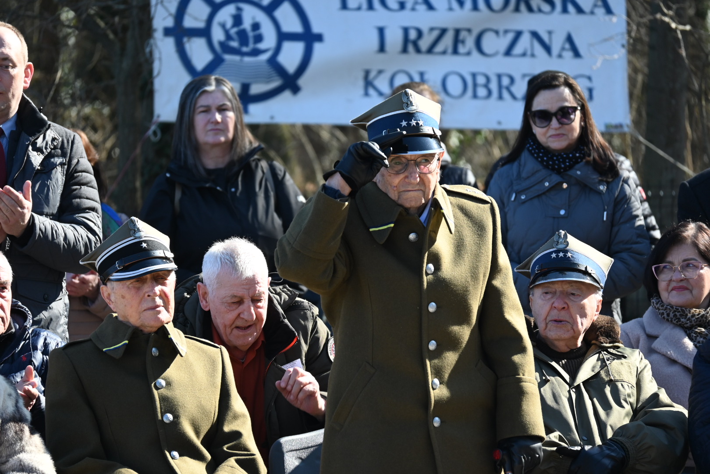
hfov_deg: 6.9
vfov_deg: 4.6
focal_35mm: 300
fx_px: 5916
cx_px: 355
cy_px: 237
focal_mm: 200
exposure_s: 1/500
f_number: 5.6
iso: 360
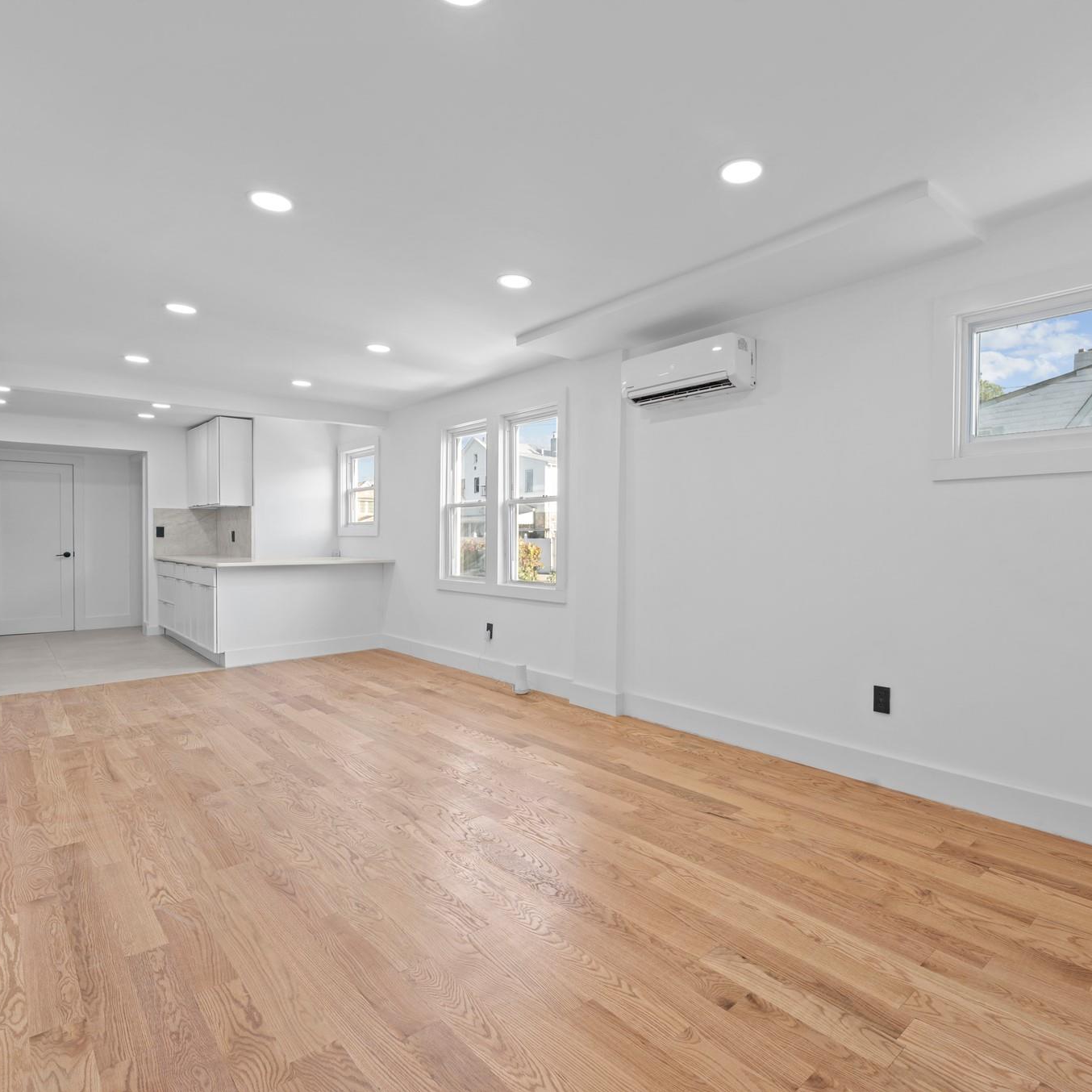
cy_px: 542
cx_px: 621
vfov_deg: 80.7
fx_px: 642
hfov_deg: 80.3
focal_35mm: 18
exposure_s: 1/5
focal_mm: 14
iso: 400
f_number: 10
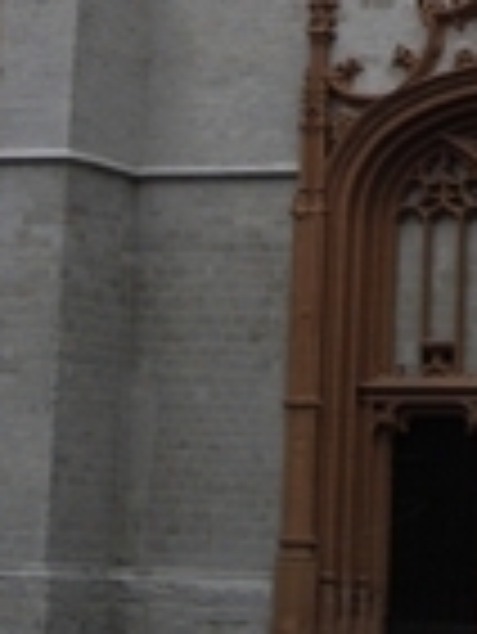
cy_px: -207
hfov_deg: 9.1
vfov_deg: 11.8
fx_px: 2972
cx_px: 540
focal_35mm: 162
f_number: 2.8
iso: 64
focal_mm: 7.9
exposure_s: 1/320
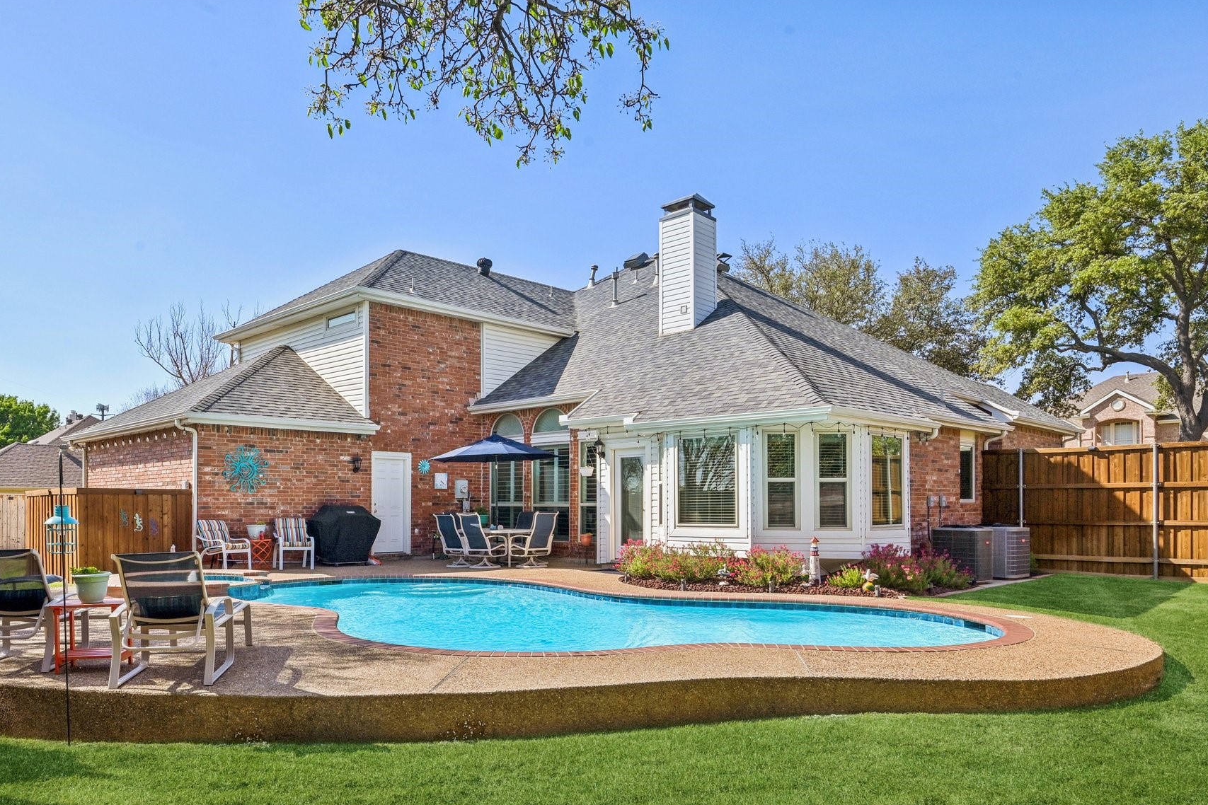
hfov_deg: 71.9
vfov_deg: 51.7
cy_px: 479
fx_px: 825
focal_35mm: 25
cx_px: 504
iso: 400
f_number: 11
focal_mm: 20.5
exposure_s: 1/500
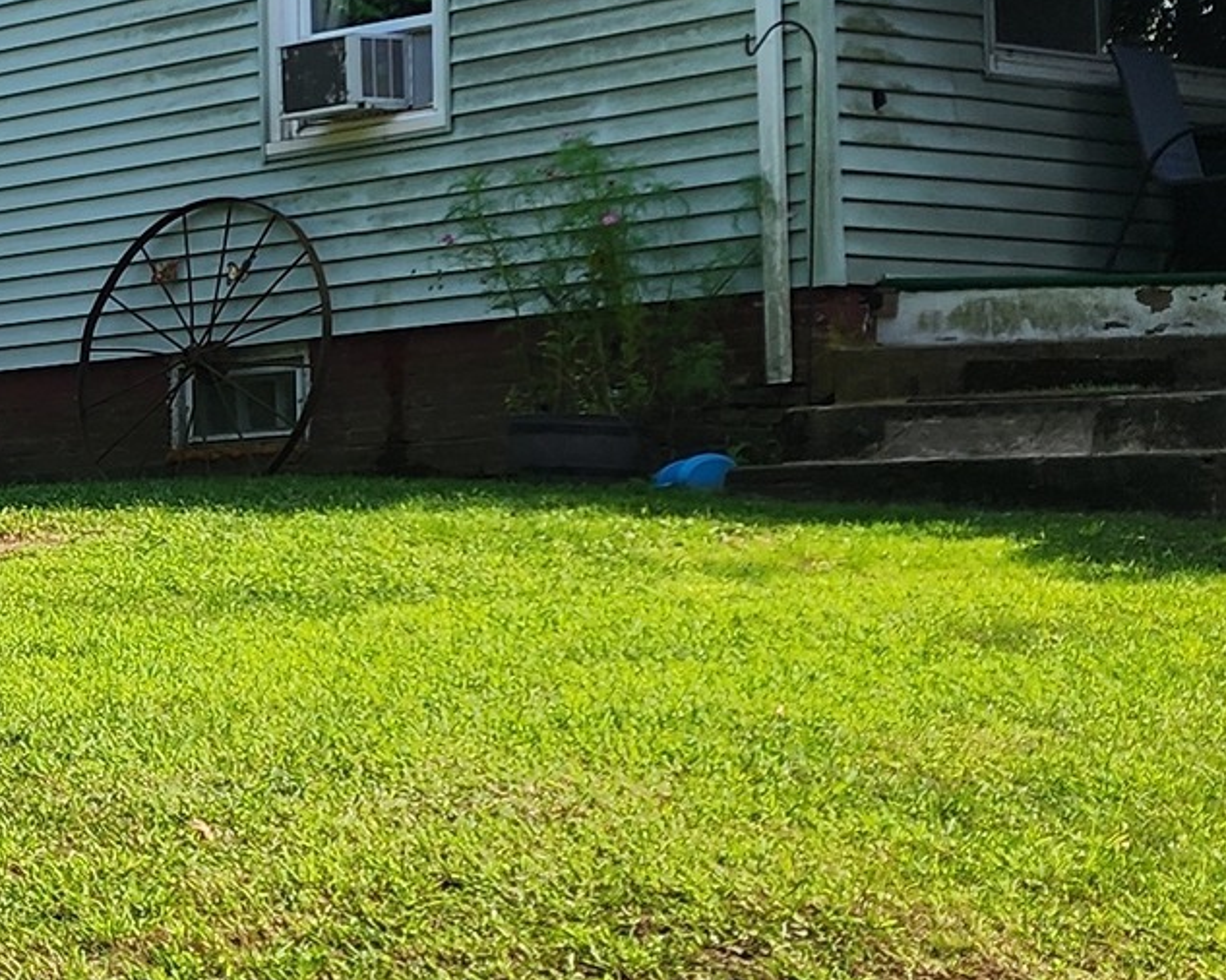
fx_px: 3954
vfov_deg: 14.1
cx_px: -536
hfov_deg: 16.3
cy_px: 529
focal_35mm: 109
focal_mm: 6.4
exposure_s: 1/553
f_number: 1.8
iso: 12
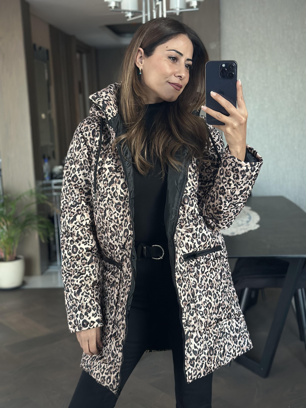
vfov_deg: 39.7
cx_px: 153
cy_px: 204
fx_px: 566
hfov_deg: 30.3
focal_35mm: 48
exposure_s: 1/40
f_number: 1.78
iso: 500
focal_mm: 6.86
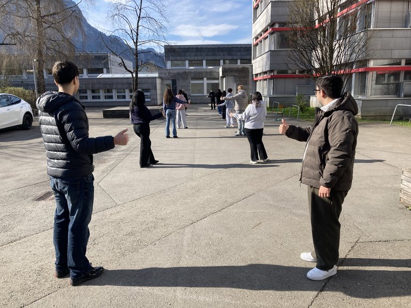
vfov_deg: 49.7
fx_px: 332
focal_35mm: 28
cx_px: 206
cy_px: 154
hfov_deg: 63.4
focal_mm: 3.99
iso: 20
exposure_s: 1/1000
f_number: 1.8
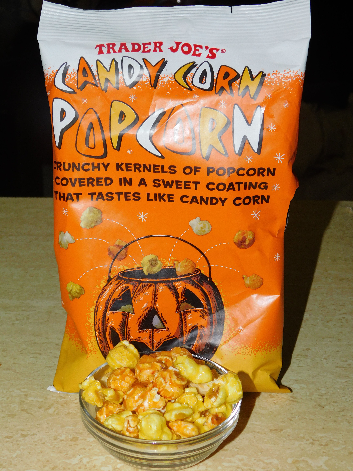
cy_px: 236
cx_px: 176
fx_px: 897
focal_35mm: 66
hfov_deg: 22.3
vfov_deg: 29.4
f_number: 4.2
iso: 200
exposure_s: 1/30
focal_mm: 11.7
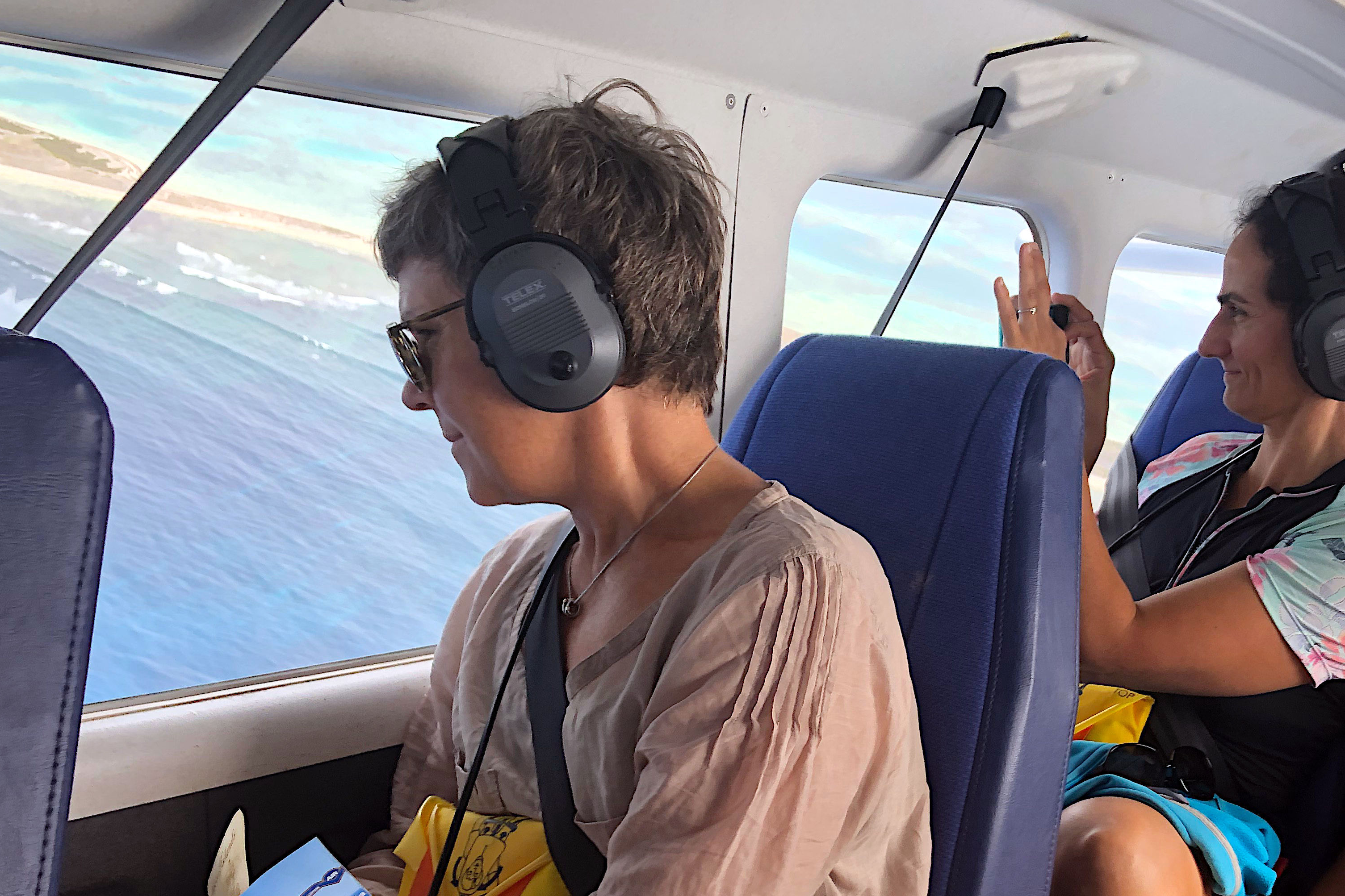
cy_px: 596
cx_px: 838
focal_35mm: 39
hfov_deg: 49.1
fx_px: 1457
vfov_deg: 33.9
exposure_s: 1/189
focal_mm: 3.99
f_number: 1.8
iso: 20
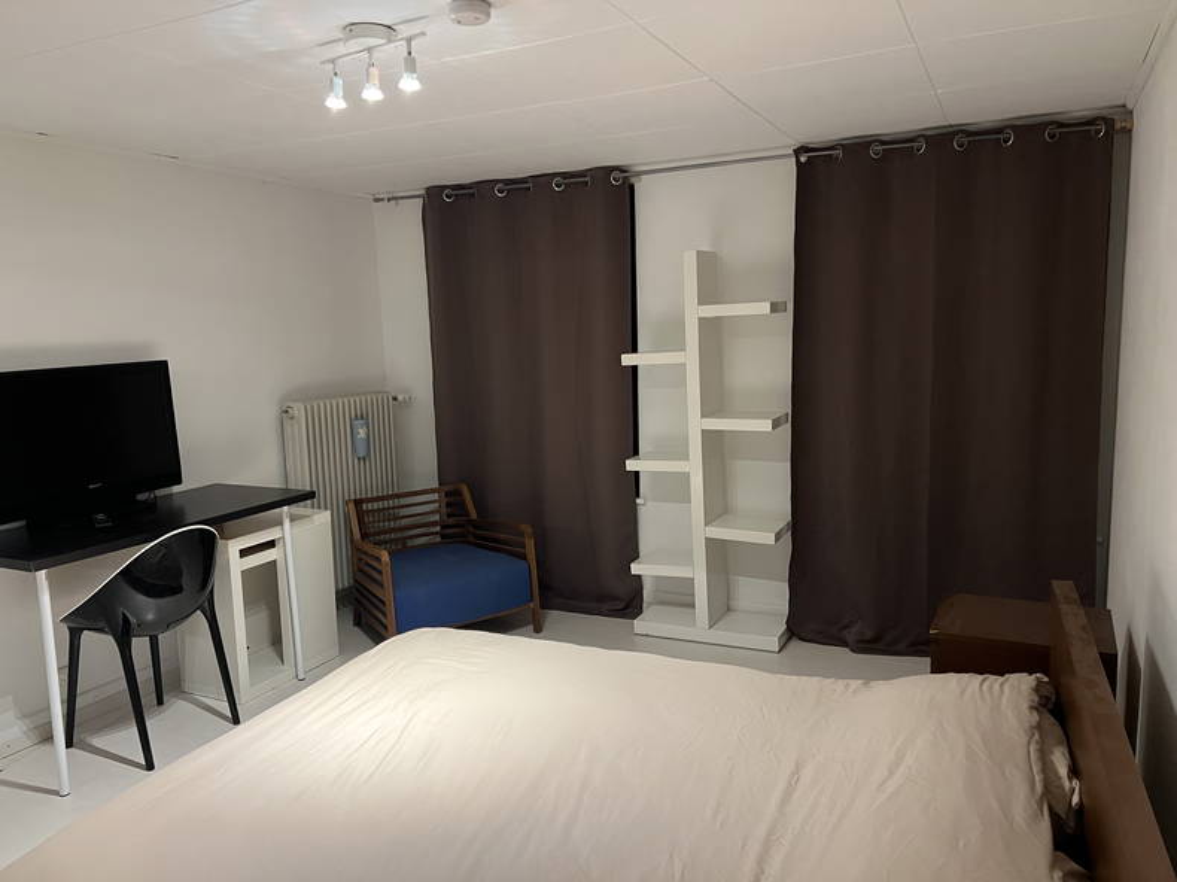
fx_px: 884
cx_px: 588
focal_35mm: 26
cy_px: 441
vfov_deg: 53.0
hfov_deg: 67.3
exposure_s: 1/50
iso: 400
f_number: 1.5
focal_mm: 5.7
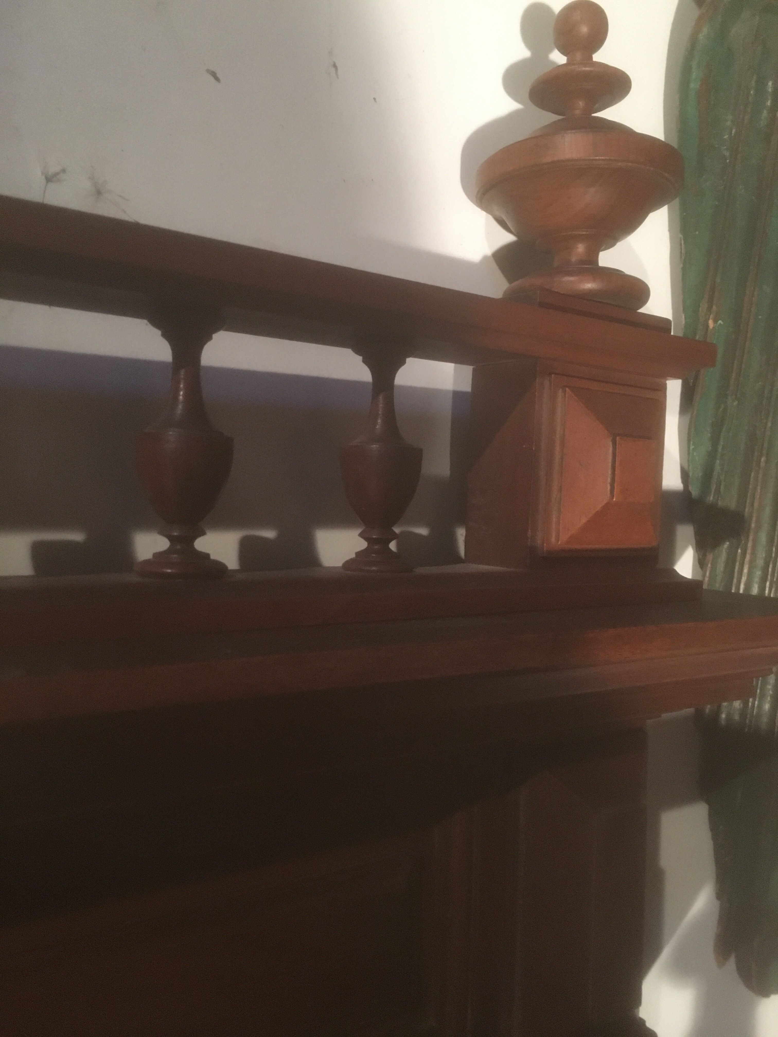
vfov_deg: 61.7
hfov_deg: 48.2
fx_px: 869
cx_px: 389
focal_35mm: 29
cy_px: 518
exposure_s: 1/17
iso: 250
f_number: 2.2
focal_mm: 4.15
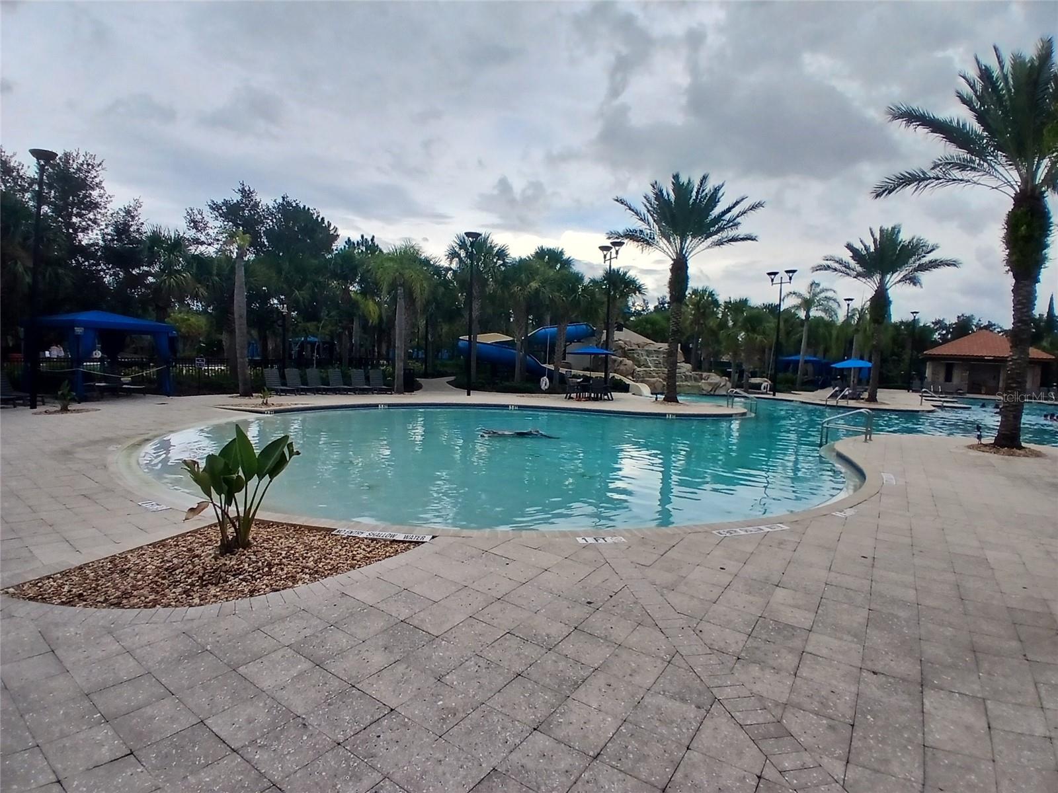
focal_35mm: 17
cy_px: 396
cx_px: 529
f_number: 2.2
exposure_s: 1/577
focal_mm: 1.4
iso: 50
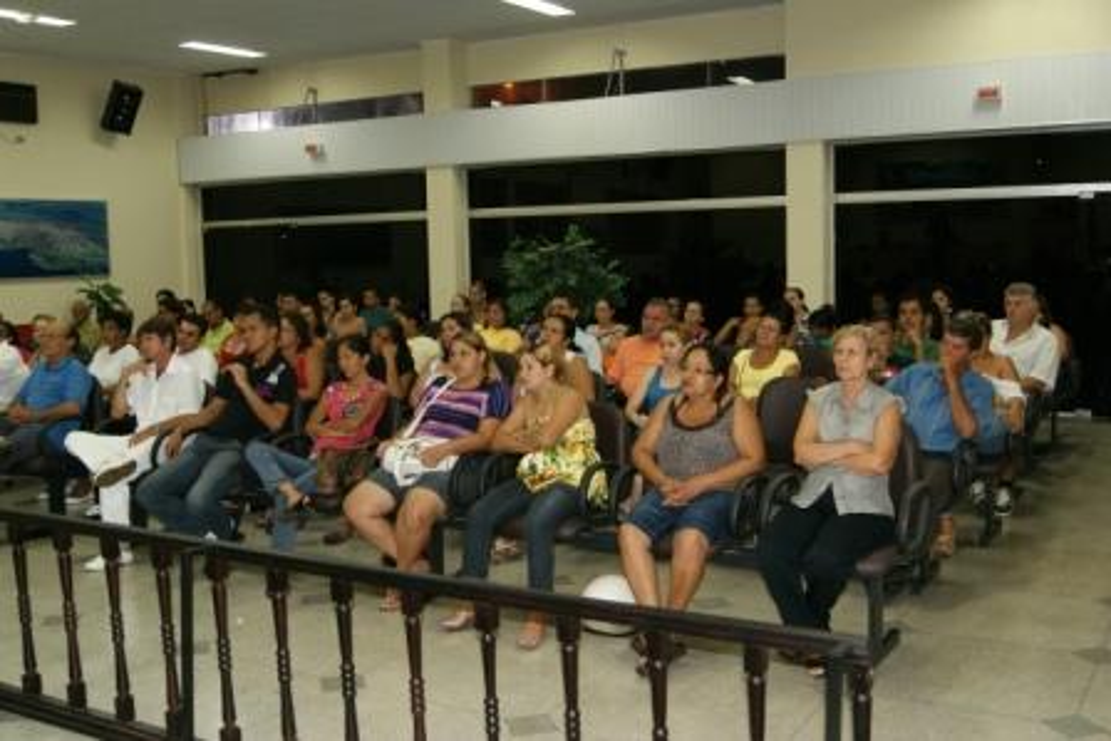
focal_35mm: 36
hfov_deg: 53.1
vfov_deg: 36.9
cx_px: 556
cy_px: 370
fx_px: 1111
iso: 400
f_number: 5.6
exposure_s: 1/60
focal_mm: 24
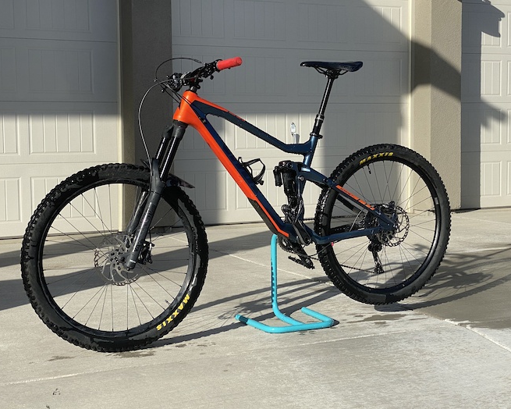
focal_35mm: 62
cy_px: 196
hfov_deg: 30.5
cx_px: 264
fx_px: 938
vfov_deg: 24.6
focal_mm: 6
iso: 20
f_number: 2
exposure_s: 1/1776
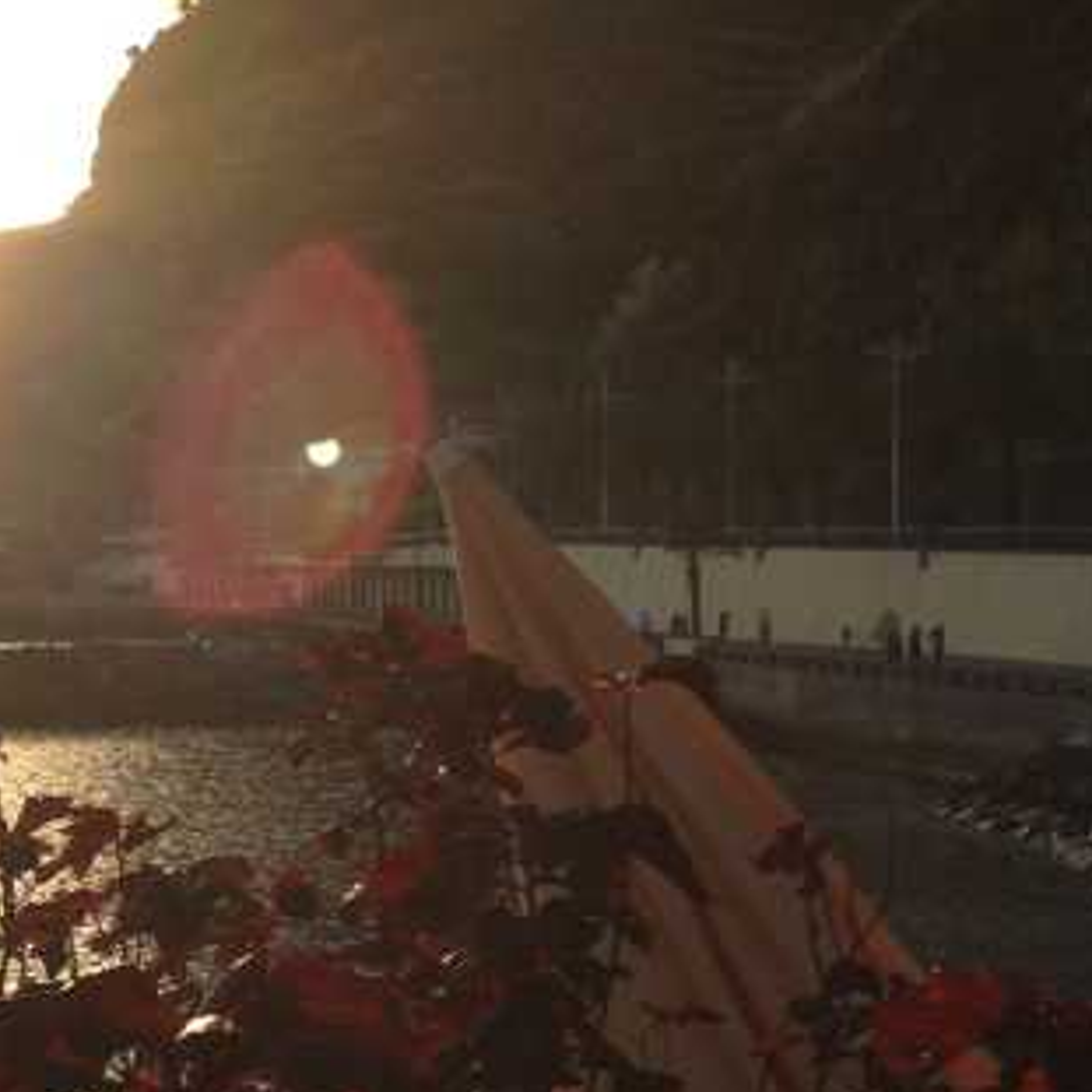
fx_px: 3640
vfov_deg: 17.0
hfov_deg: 16.8
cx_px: 46
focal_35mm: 102
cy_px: 383
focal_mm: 4.28
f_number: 2.4
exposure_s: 1/1284
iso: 64
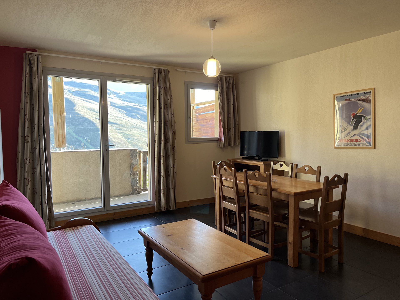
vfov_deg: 53.1
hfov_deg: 67.3
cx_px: 200
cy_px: 150
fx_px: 300
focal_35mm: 26
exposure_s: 1/116
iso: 125
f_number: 1.6
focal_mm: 5.1
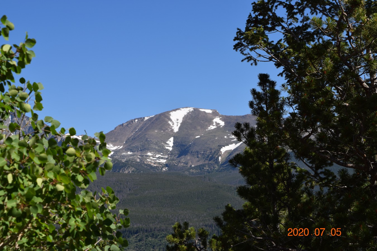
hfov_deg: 24.6
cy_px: 126
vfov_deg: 16.6
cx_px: 188
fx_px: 864
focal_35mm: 82
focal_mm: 55
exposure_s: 1/400
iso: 200
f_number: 10
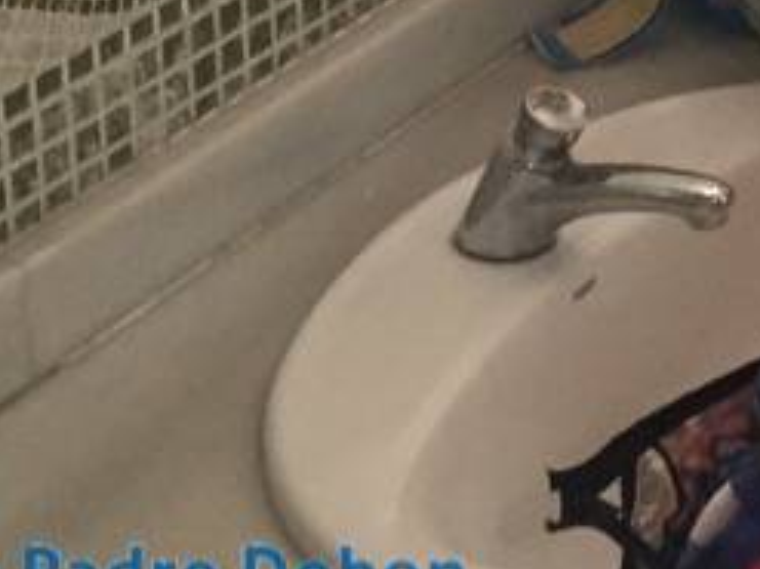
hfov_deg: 13.4
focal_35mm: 141
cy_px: -378
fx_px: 3094
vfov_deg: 10.1
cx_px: 1049
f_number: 2.2
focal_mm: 4.15
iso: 250
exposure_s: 1/25
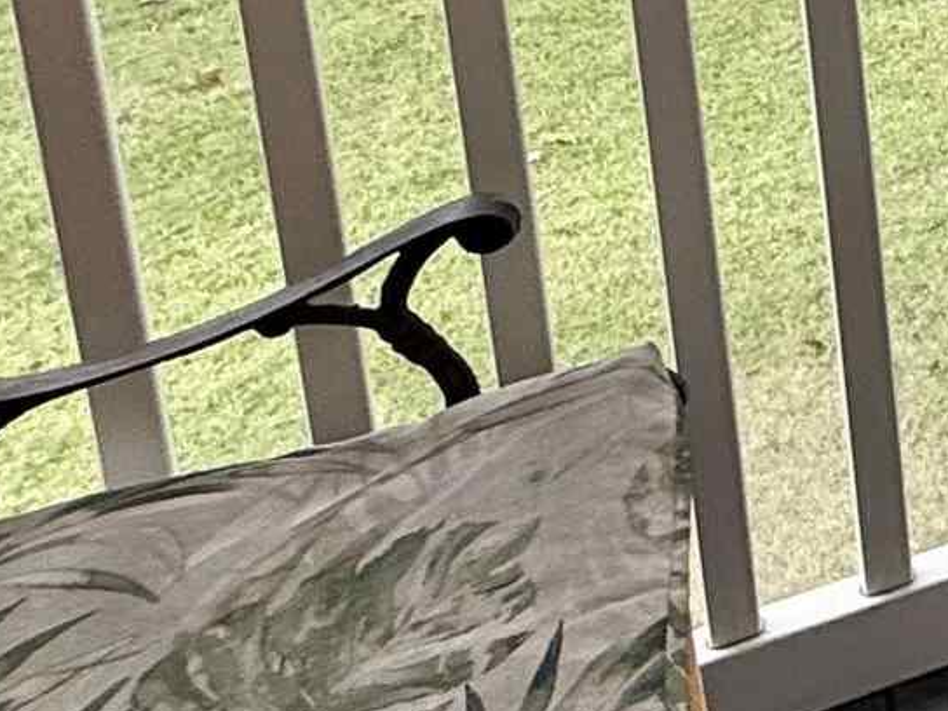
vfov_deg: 16.2
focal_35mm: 79
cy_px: -505
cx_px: 1987
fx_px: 2164
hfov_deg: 16.9
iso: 50
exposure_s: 1/206
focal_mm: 2.22
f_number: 2.2
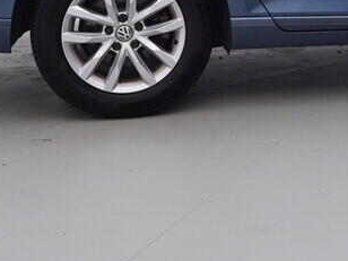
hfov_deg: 18.6
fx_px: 1018
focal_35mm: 101
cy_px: -50
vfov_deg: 14.2
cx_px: 391
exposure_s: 1/80
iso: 200
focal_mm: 15
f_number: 5
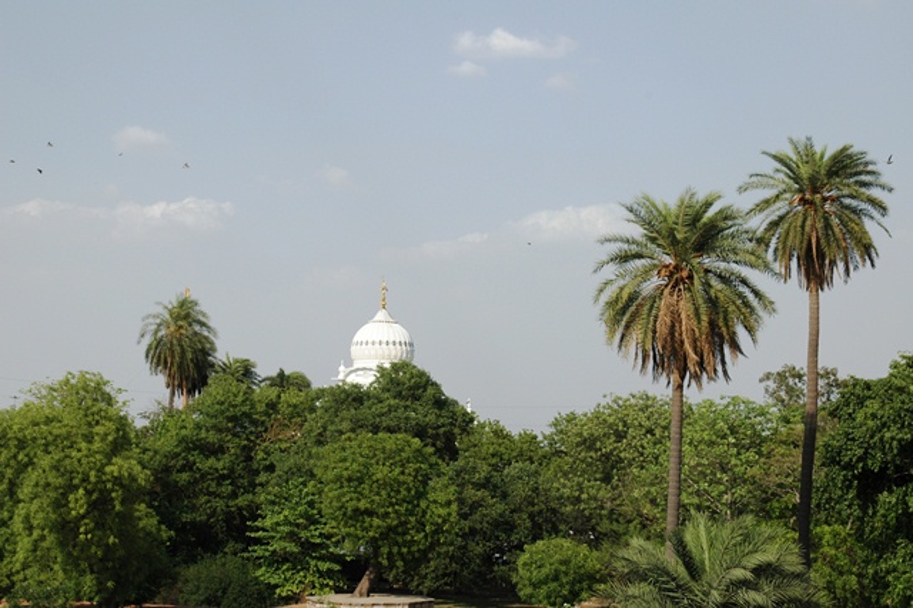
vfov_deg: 17.5
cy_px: 304
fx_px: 1977
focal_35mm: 78
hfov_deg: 26.0
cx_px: 456
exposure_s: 1/400
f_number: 10
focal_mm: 52
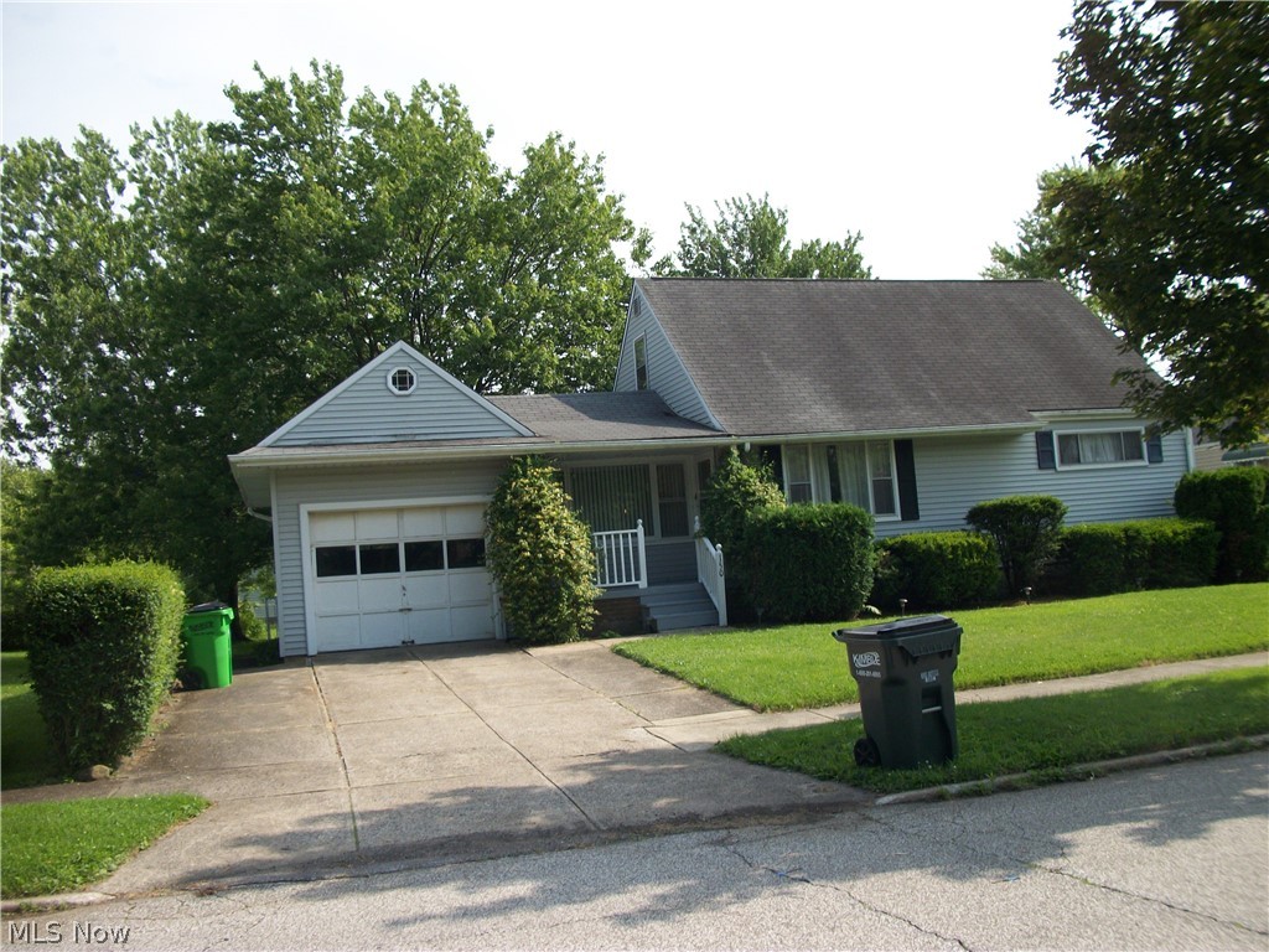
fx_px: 1173
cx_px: 634
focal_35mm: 32
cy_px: 476
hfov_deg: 56.8
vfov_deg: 44.2
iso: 80
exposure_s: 1/125
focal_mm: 5.7
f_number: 8.8
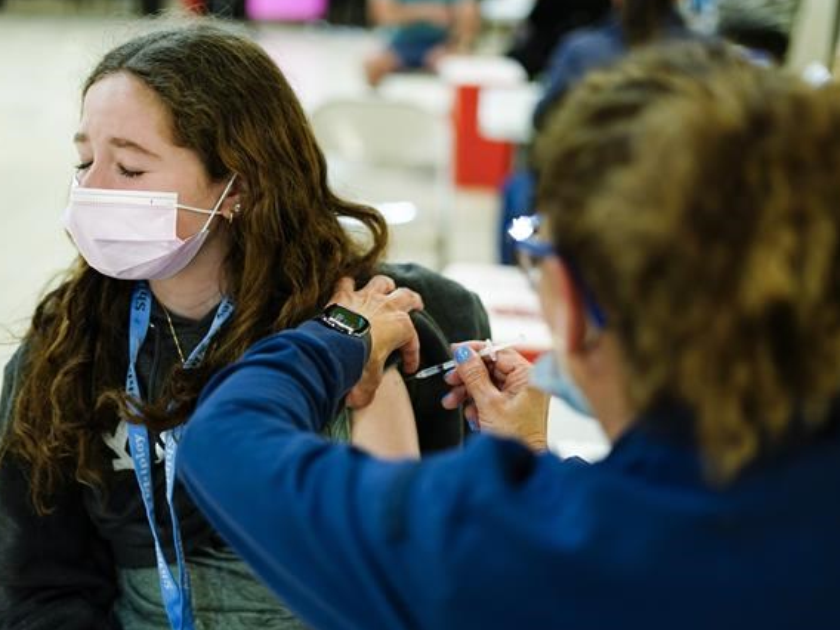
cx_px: 417
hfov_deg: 34.9
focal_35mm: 55
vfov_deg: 26.6
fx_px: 1335
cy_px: 316
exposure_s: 1/400
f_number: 1.8
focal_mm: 50
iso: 1600
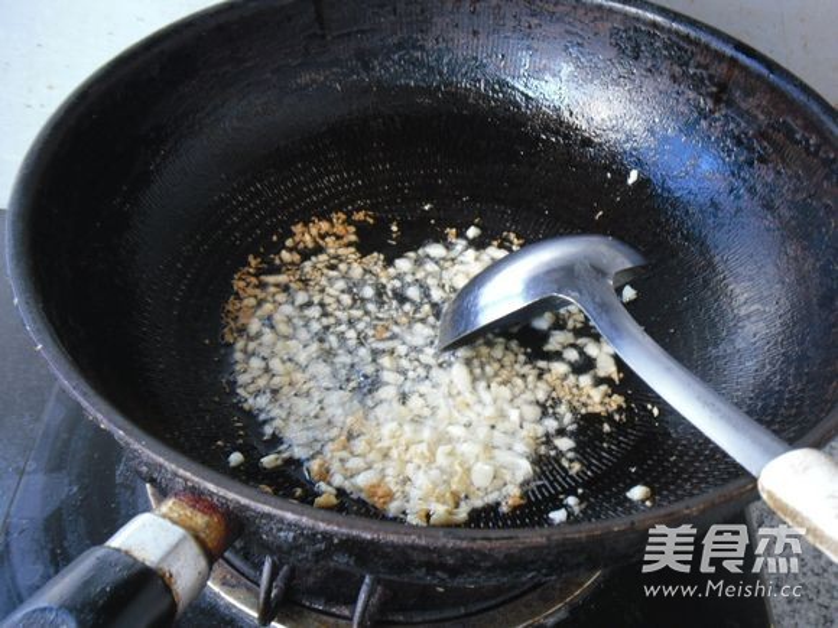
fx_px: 1138
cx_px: 419
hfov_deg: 40.4
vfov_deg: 30.9
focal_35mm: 47
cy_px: 314
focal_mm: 8.46
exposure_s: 1/22
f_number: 4.5
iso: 200
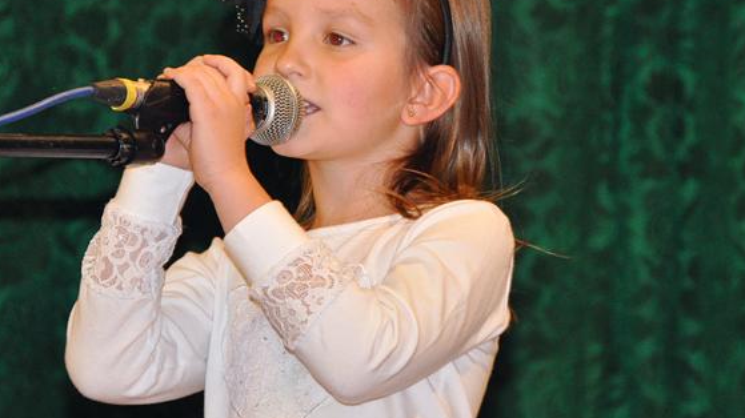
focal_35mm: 251
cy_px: 143
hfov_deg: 8.6
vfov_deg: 4.8
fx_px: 4953
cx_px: 323
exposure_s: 1/60
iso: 1250
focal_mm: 105
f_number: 5.6
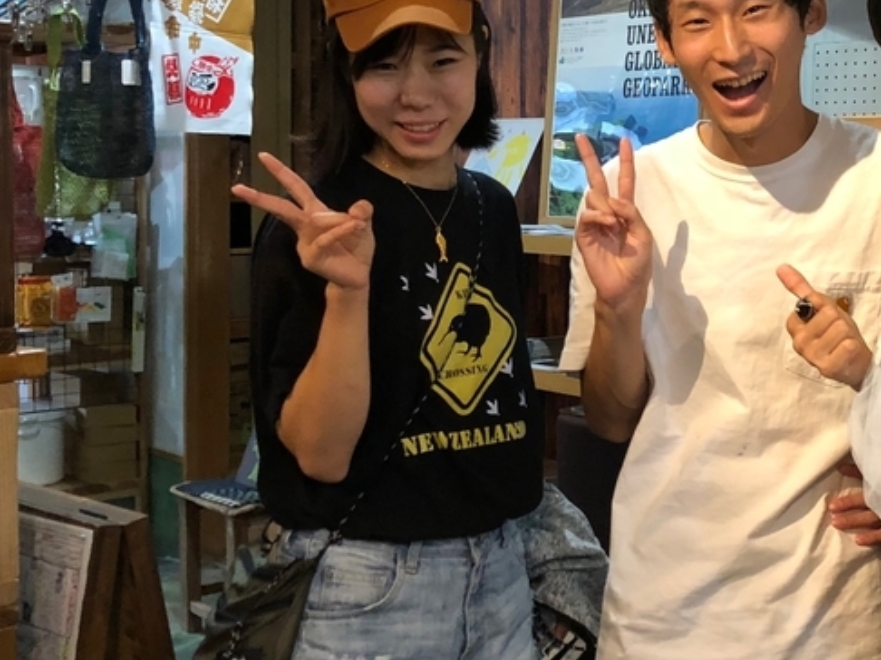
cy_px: 228
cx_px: 656
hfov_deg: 32.1
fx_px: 1501
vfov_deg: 24.7
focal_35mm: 59
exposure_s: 1/12
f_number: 1.8
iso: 100
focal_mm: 4
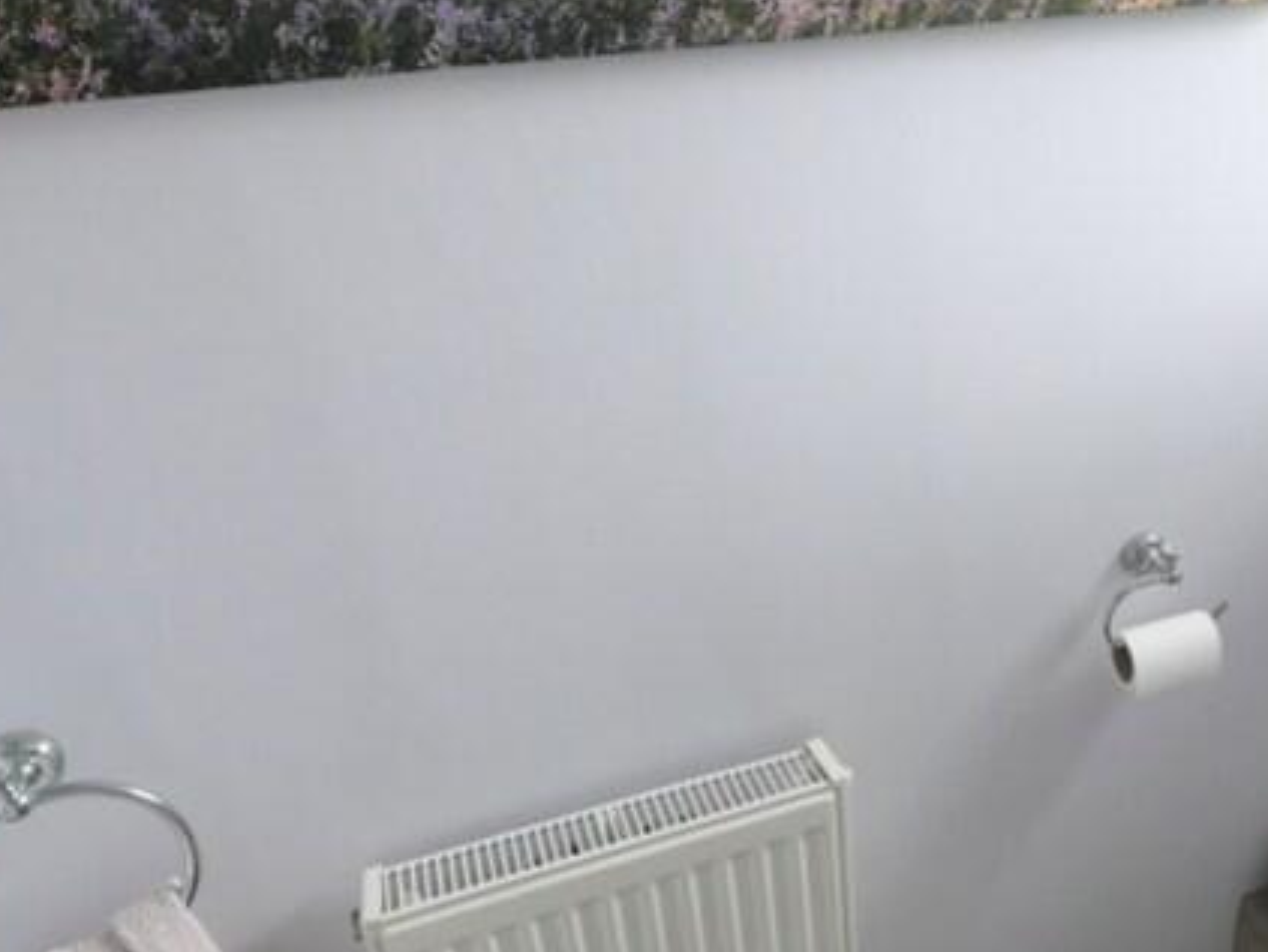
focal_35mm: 34
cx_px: 968
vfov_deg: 41.8
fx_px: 1246
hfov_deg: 51.4
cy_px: 500
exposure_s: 1/60
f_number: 4
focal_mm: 7
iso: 500
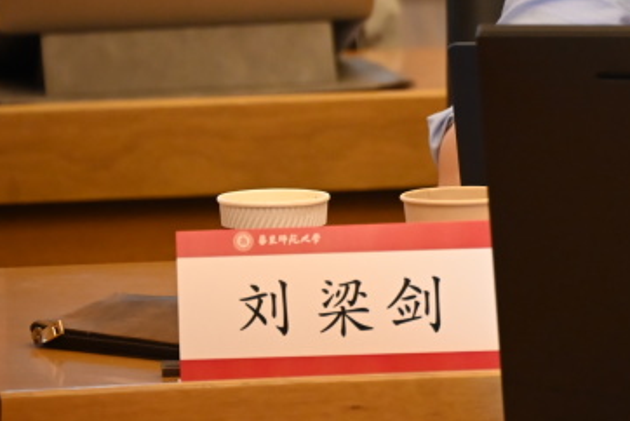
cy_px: -21
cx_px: 830
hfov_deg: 3.7
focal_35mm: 552
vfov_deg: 2.5
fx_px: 9667
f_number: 6.3
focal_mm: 200
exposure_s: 1/50
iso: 3200
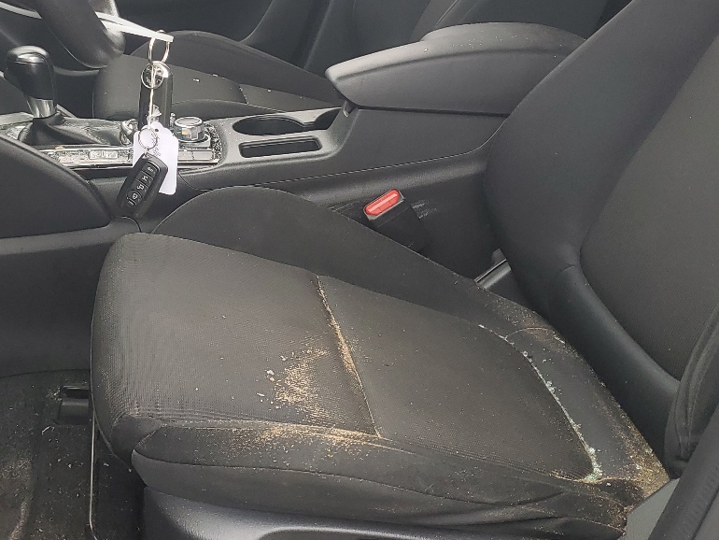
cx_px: 205
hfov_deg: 35.0
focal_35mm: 54
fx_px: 1122
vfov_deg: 26.8
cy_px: 151
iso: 50
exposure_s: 1/270
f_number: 1.5
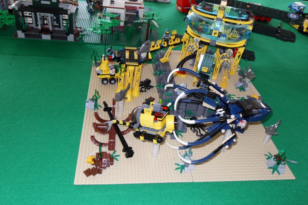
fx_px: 257
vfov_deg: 43.5
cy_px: 91
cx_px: 153
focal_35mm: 30
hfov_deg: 61.9
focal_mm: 6
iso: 200
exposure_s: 1/45
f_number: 2.8
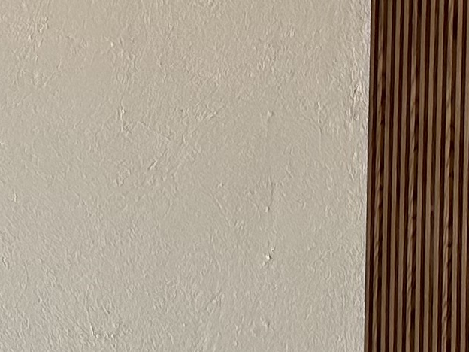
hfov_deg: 12.4
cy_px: 199
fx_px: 2100
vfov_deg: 9.6
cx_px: -112
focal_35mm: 155
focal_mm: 6.86
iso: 100
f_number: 1.78
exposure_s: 1/120
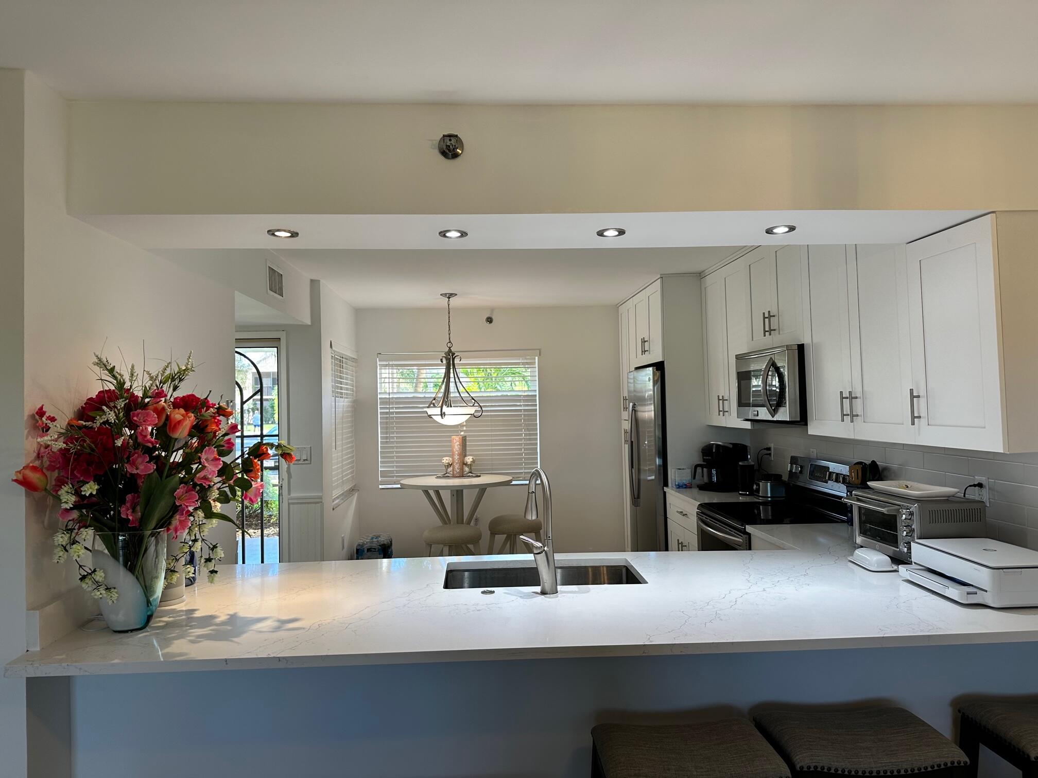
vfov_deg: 56.8
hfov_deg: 71.6
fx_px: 720
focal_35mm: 24
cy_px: 389
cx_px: 519
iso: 80
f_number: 1.78
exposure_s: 1/120
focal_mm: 6.86
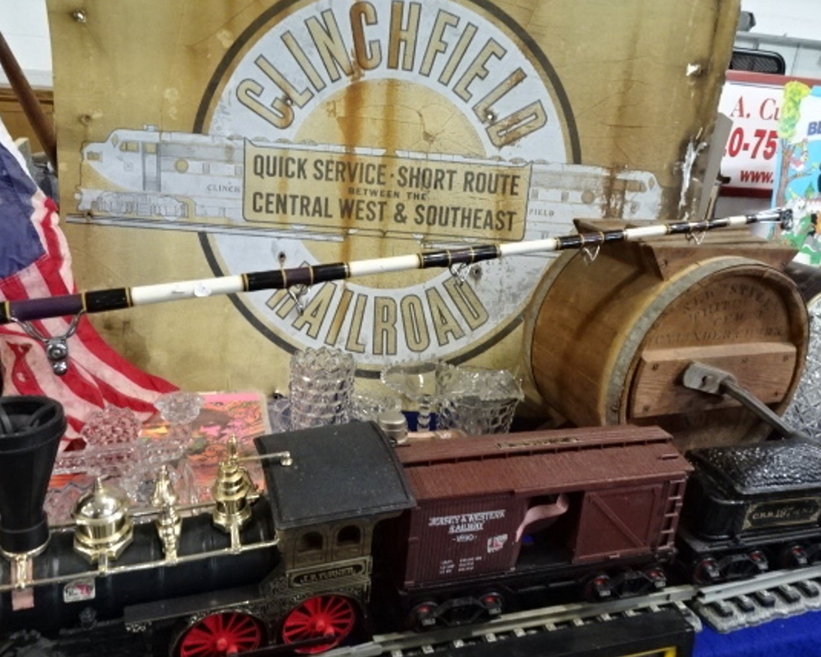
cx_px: 404
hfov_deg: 62.2
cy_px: 330
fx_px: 680
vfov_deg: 51.5
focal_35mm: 28
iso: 640
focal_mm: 4.1
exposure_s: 1/30
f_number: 3.5
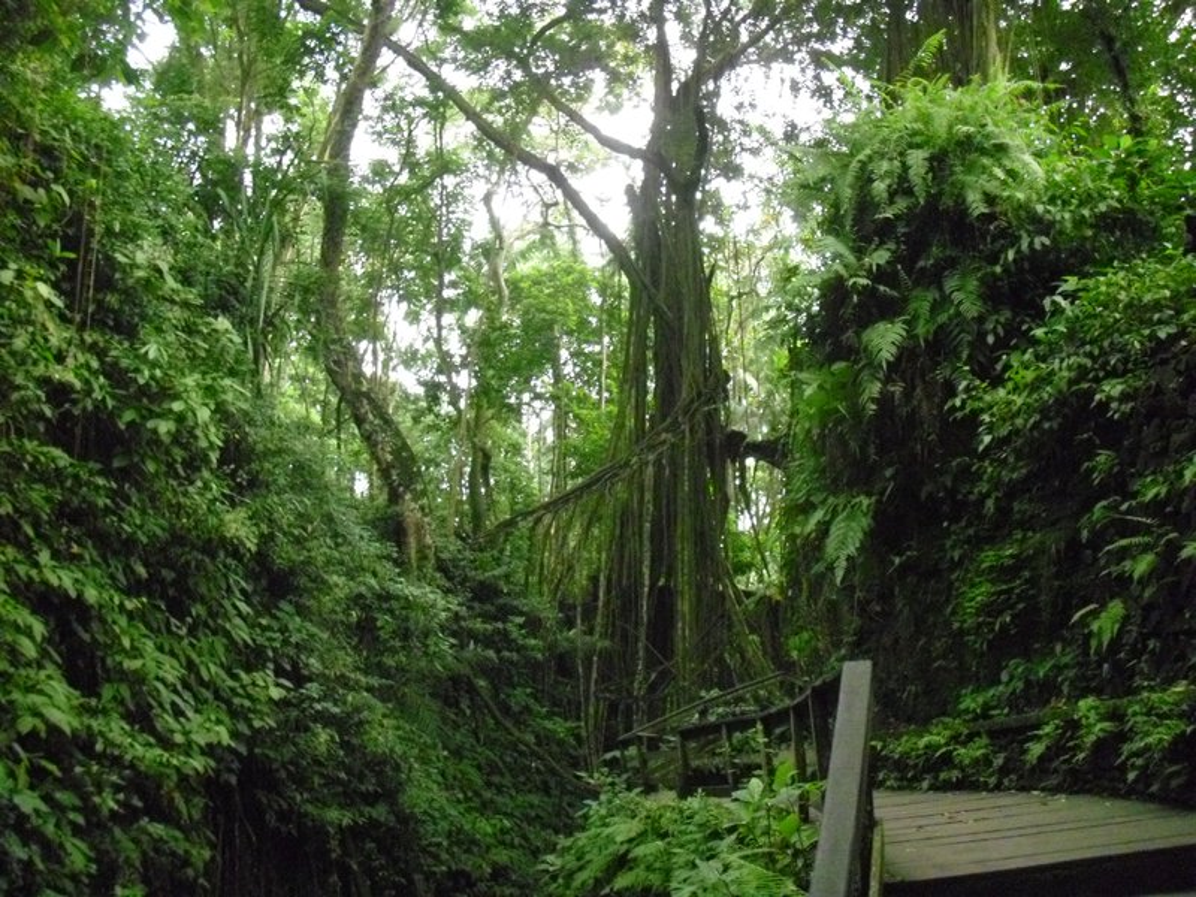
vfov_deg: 37.7
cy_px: 448
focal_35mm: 38
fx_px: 1313
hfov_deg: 49.0
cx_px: 598
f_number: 2.8
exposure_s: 1/50
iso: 800
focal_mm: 6.2
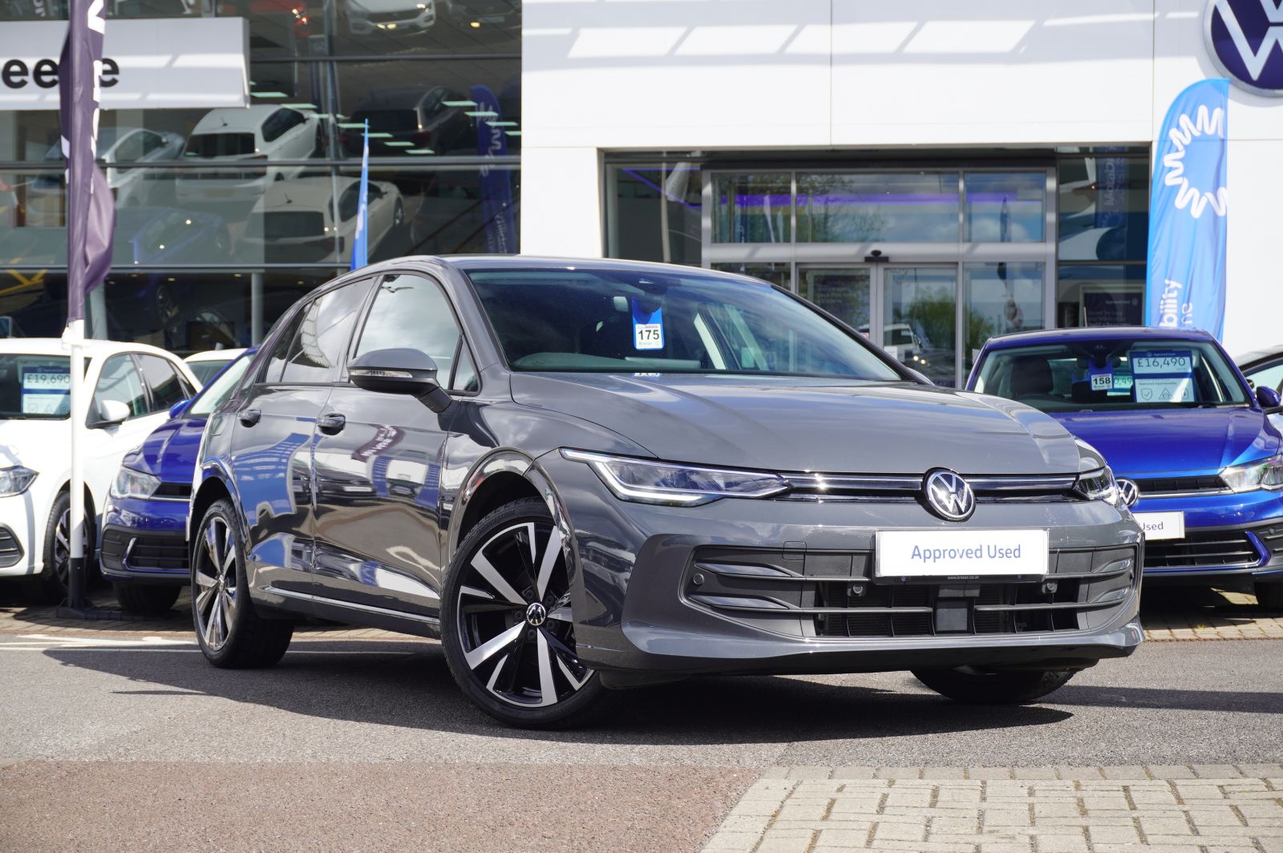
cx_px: 642
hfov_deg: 31.2
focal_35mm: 64
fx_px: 2297
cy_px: 426
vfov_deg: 21.0
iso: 100
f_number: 7.1
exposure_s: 1/100
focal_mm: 43
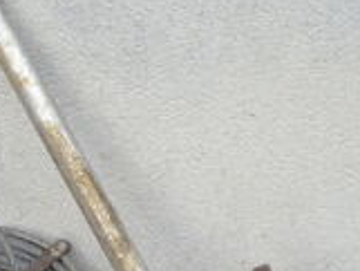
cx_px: 219
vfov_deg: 13.8
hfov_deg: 18.3
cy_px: 197
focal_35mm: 107
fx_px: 1114
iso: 80
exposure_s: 1/125
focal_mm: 6
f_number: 4.8
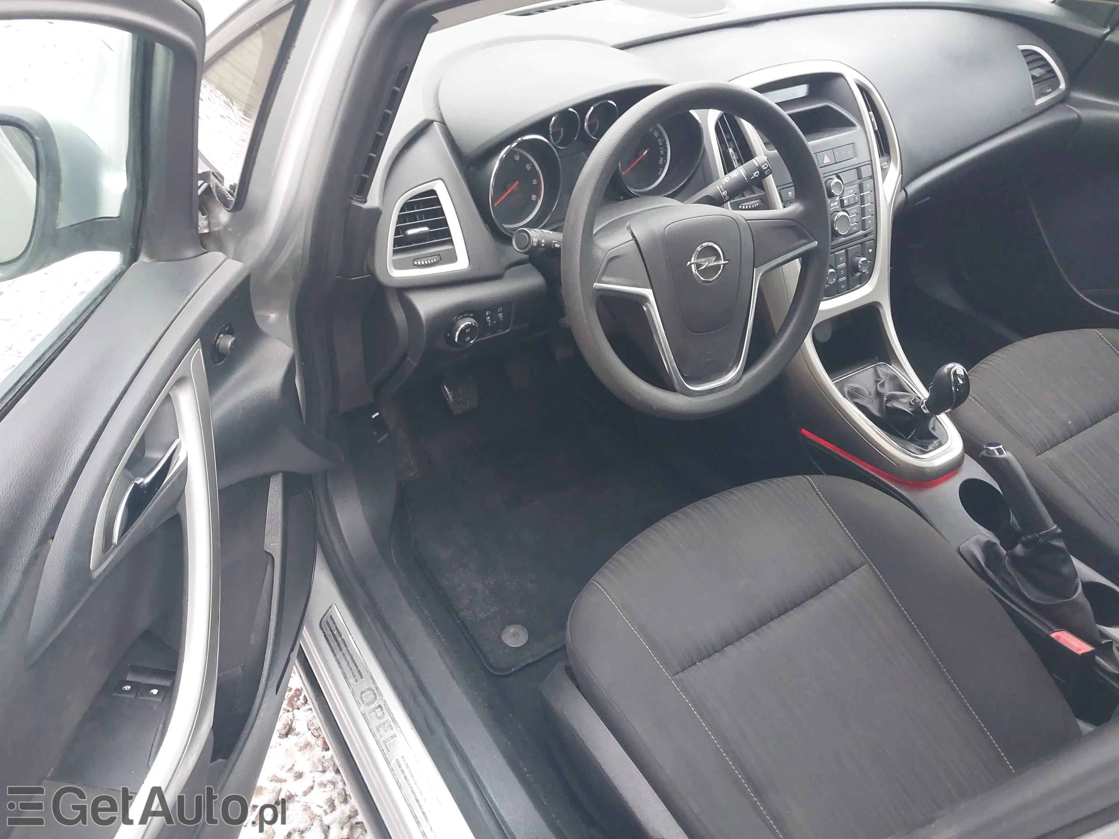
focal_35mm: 30
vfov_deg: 46.8
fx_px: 970
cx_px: 560
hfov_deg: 60.0
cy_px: 420
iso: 320
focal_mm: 4.6
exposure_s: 1/50
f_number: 1.8
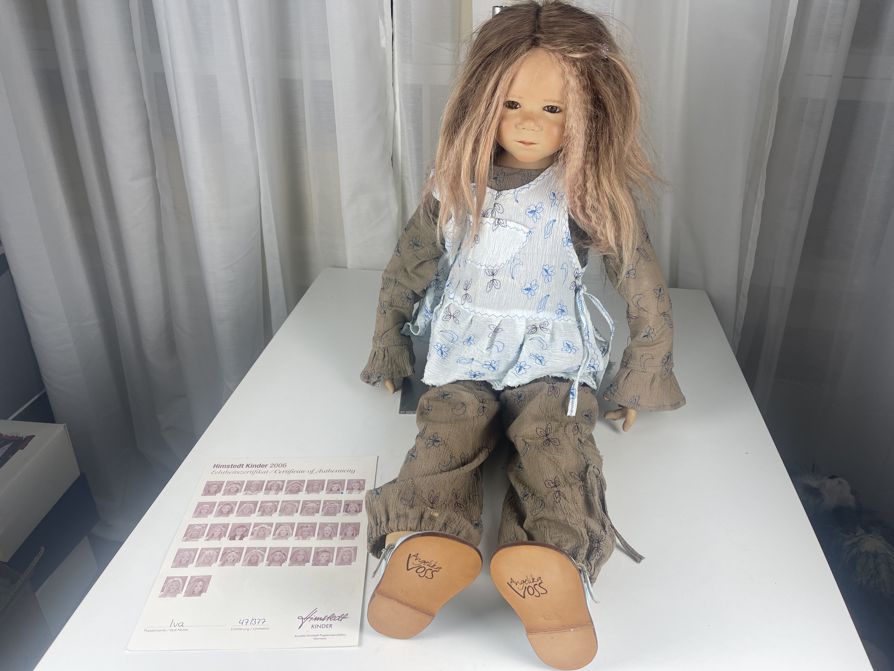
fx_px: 646
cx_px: 447
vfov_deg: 54.9
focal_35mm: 25
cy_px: 336
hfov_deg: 69.4
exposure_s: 1/100
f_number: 1.6
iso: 32
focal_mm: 5.1
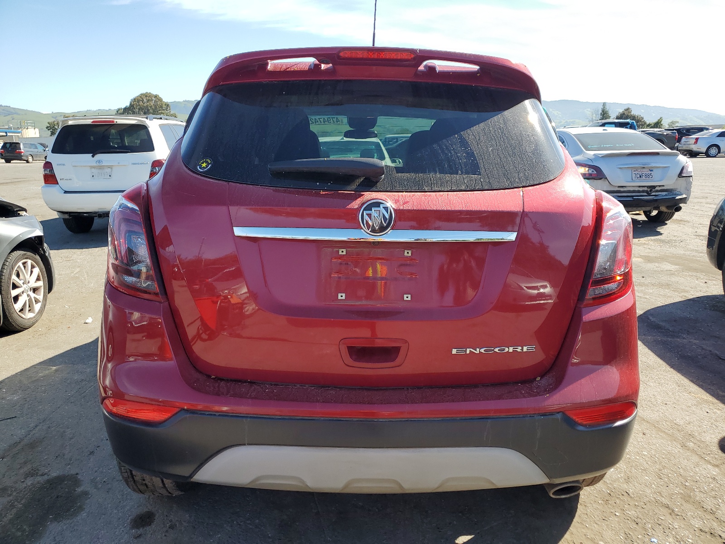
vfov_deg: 53.1
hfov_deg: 67.3
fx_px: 545
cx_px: 362
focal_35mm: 26
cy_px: 272
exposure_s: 1/1429
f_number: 1.5
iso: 50
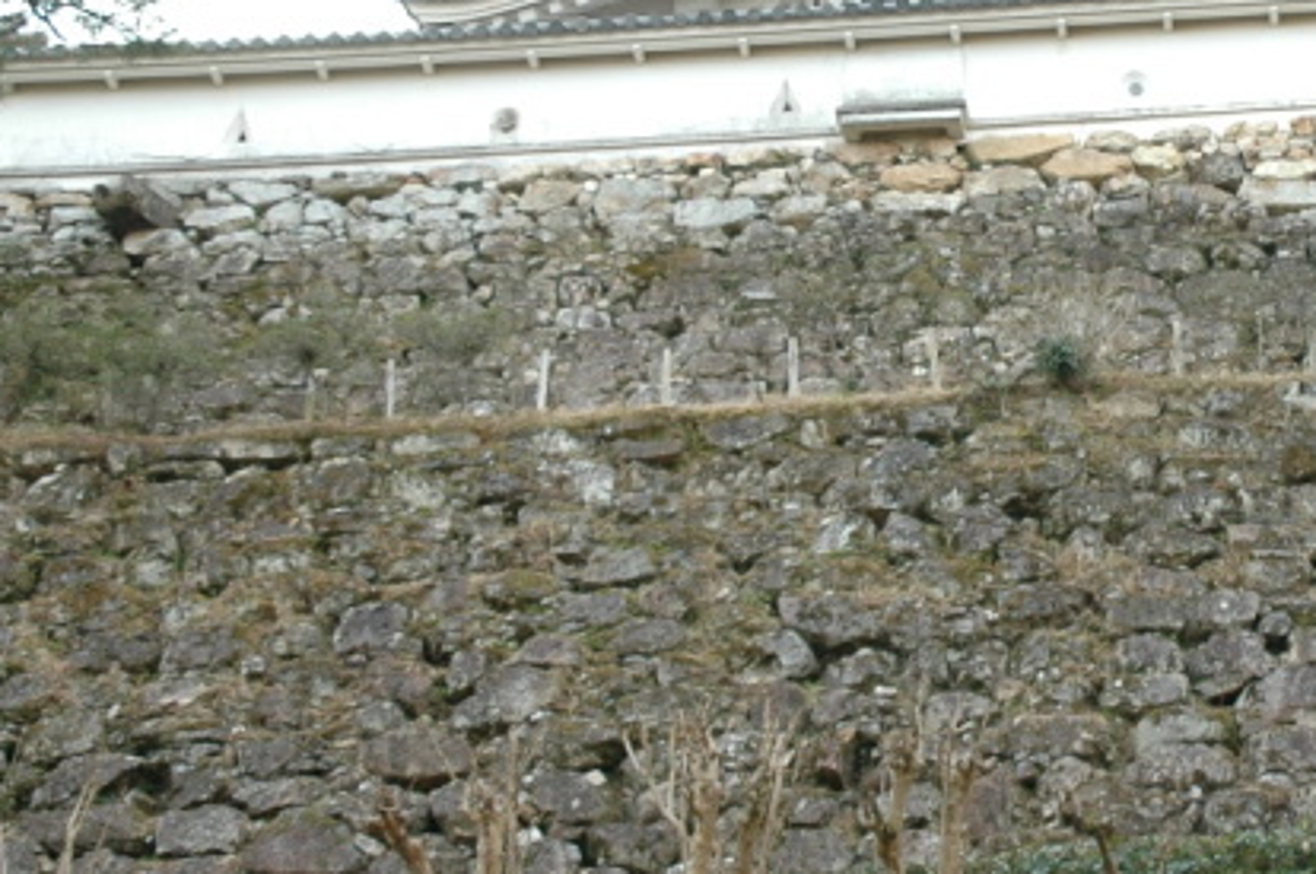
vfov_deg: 13.6
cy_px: 284
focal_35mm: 100
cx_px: 1202
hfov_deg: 20.0
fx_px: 3660
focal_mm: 27
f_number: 5.6
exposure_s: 1/125
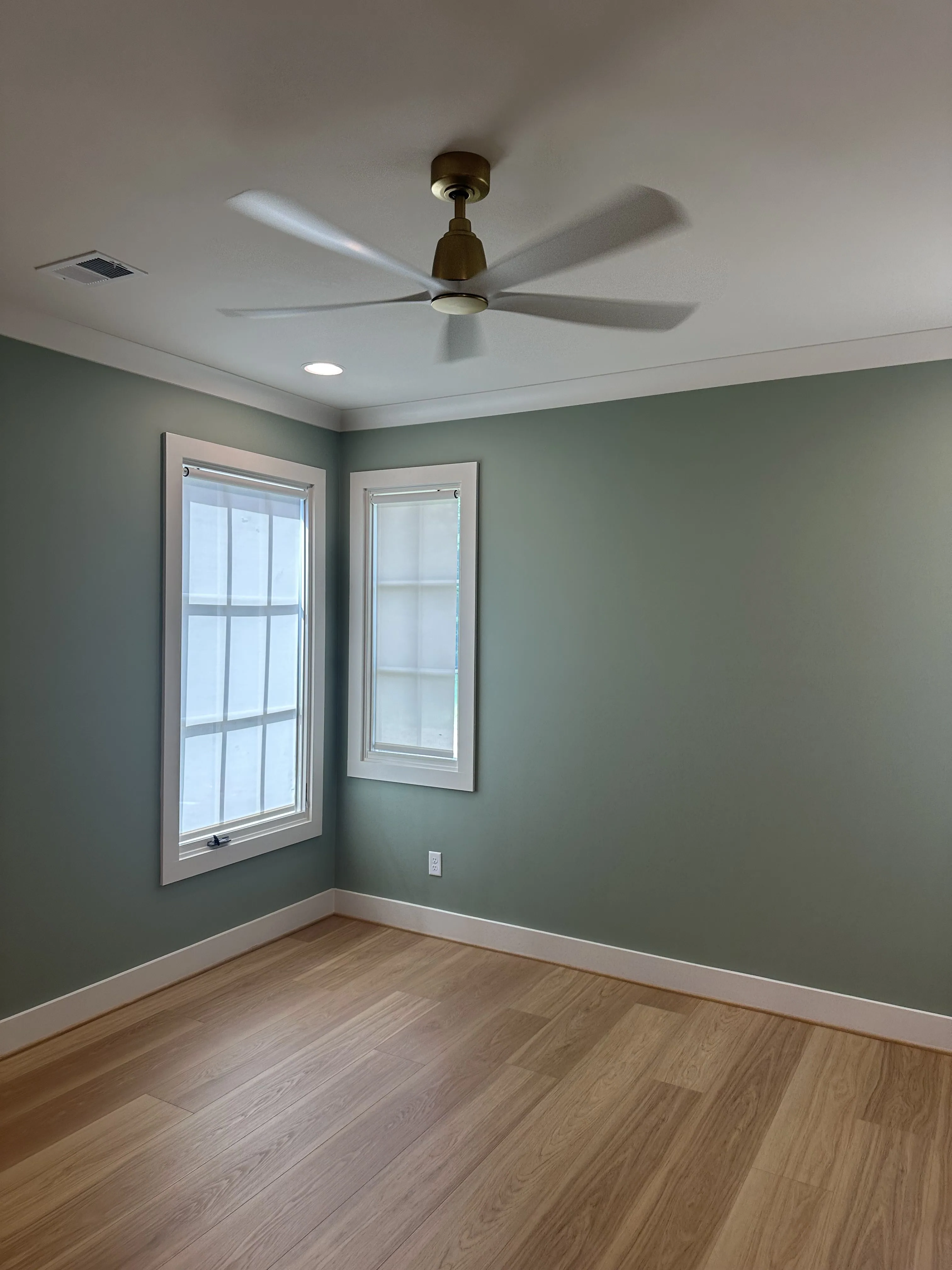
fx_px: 880
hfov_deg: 56.8
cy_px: 635
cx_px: 476
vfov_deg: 71.6
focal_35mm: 24
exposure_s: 1/120
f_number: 1.78
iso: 125
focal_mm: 6.86
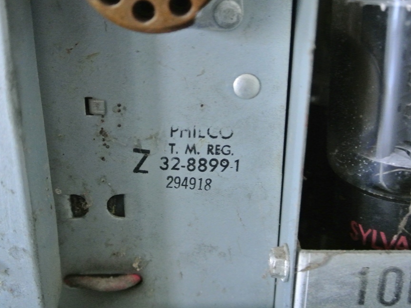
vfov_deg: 29.7
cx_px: 177
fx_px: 582
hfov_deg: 38.8
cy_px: 153
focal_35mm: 49
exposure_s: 1/20
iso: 3200
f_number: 4.2
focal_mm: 16.3
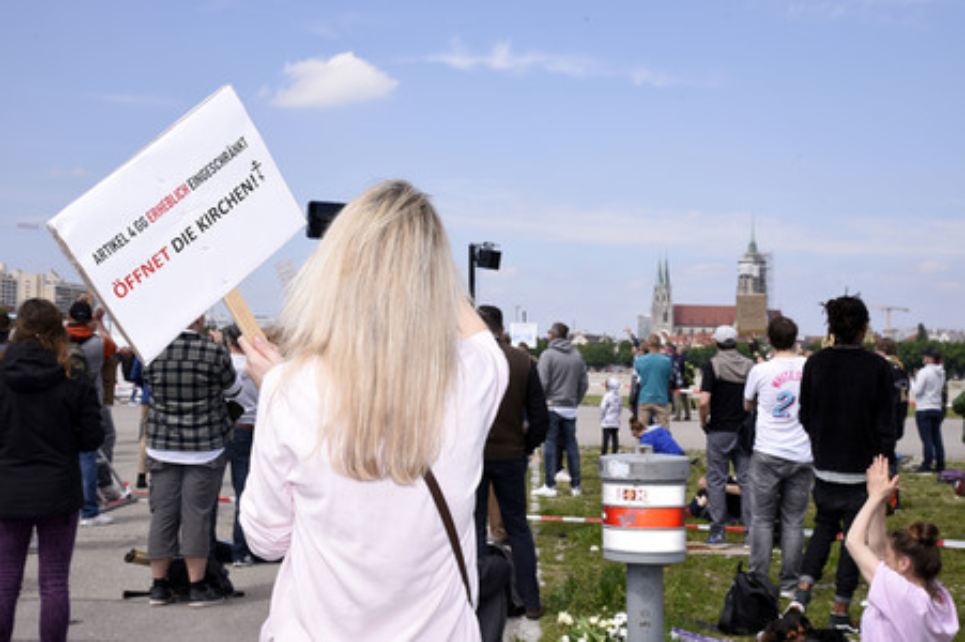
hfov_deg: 38.2
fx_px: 1393
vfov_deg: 26.0
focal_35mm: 52
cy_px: 321
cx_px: 482
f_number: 11
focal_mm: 52
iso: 160
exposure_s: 1/160
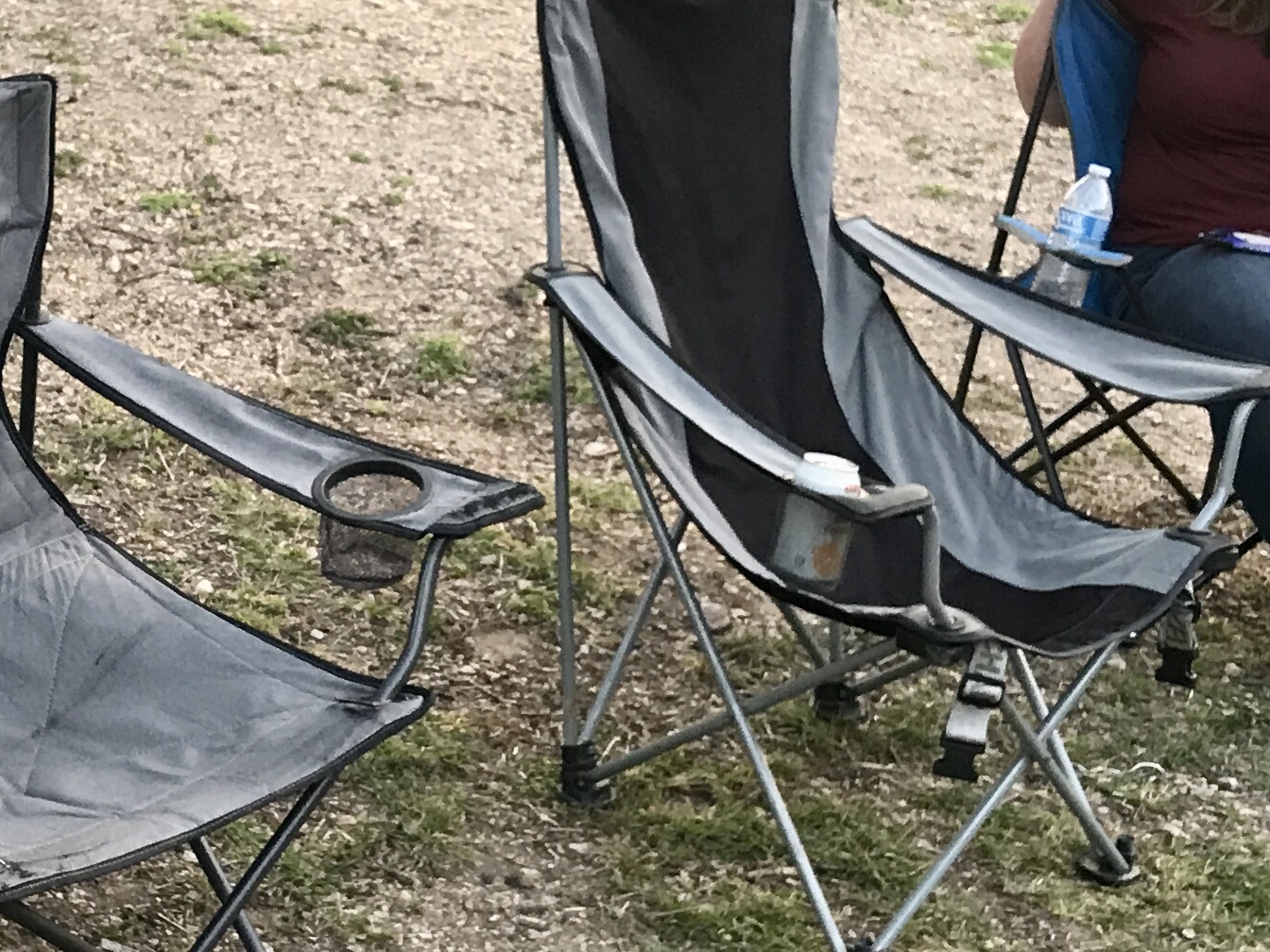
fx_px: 3082
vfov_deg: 17.6
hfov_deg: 22.8
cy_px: 515
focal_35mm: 84
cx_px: 184
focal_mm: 3.99
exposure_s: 1/30
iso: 25
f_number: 1.8
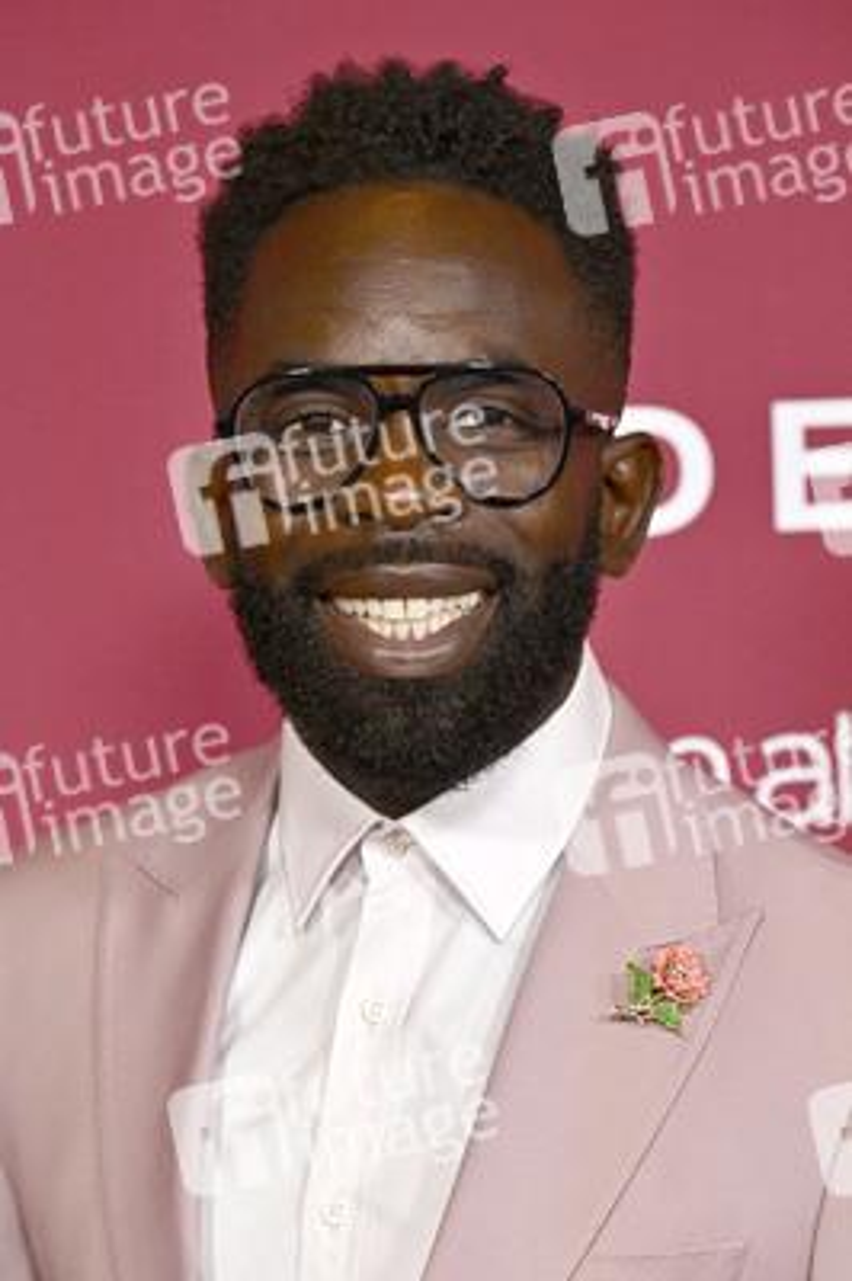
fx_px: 4729
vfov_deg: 15.4
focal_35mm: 133
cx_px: 426
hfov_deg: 10.3
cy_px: 640
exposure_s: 1/320
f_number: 5
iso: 3200
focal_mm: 133
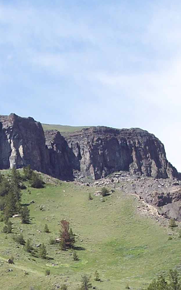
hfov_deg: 8.2
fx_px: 1255
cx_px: -18
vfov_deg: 13.1
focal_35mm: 159
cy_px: 248
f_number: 4.8
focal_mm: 10.7
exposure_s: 1/500
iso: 100
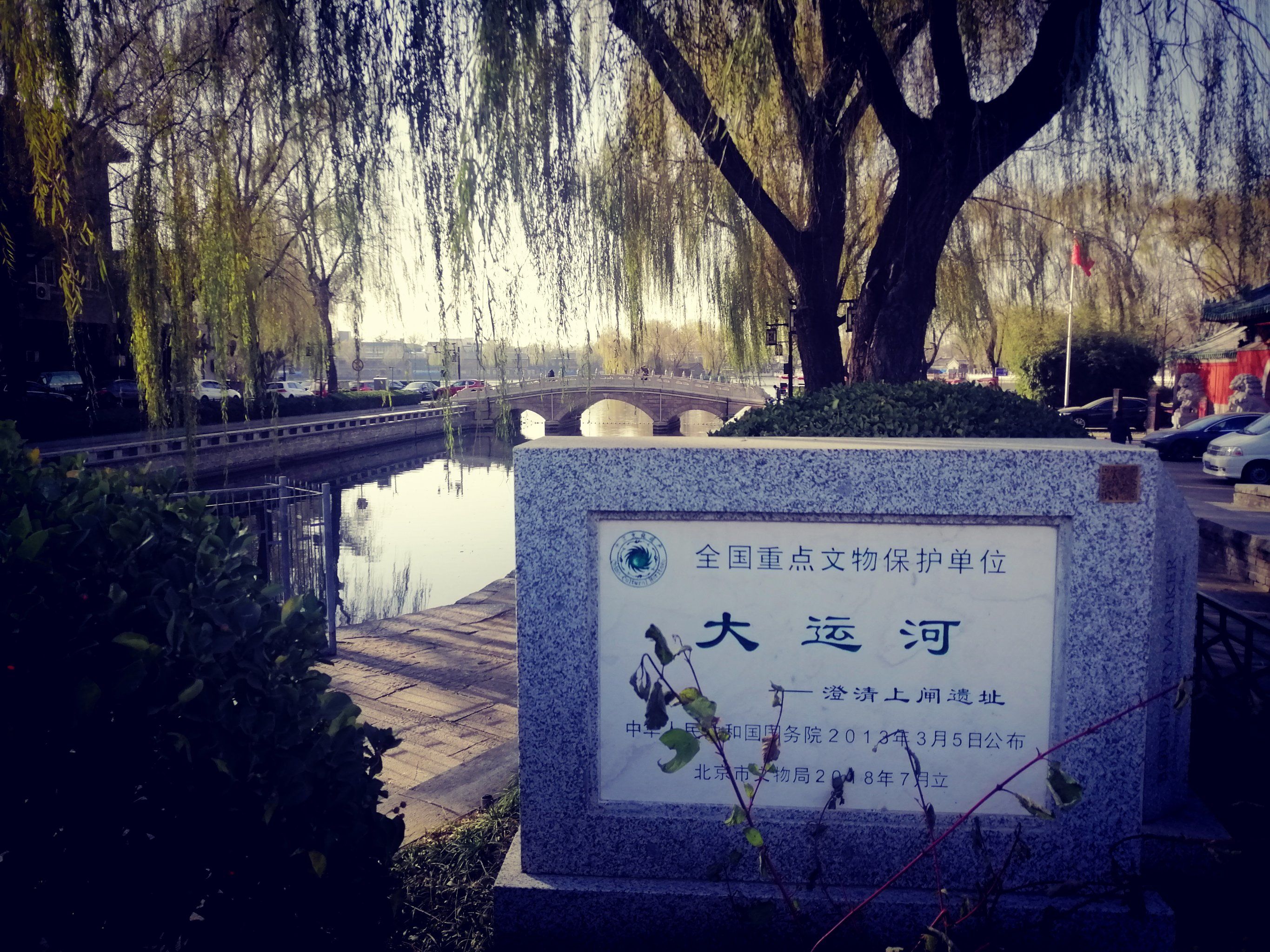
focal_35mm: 26
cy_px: 476
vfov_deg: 53.1
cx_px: 635
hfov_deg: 67.3
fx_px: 954
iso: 50
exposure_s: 1/455
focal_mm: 3.81
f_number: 2.2
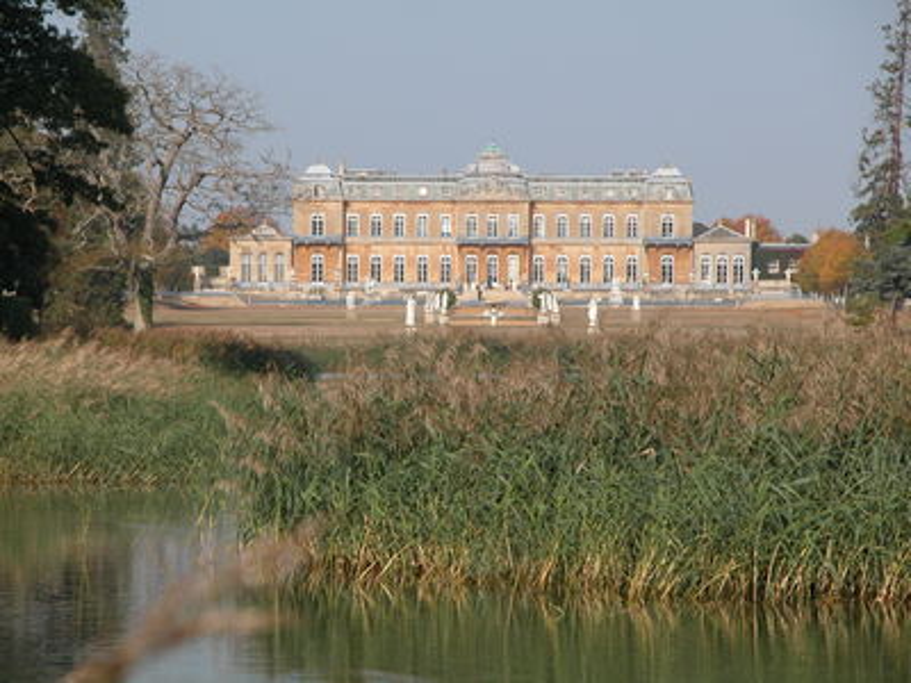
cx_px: 456
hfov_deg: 8.2
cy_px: 342
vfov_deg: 6.1
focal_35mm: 242
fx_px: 6369
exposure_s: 1/389
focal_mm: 61.5
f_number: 5.9
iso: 100
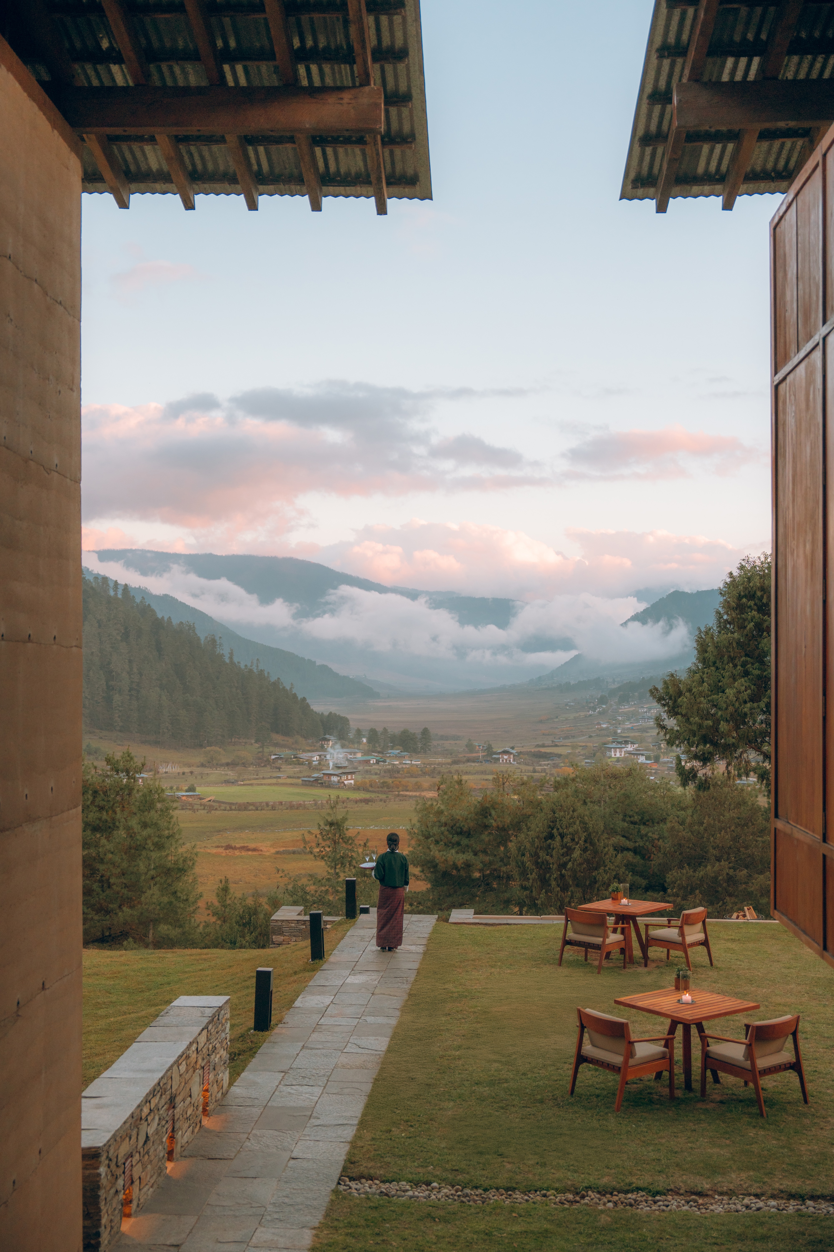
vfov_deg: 49.6
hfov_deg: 34.2
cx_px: 417
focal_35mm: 39
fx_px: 1355
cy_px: 626
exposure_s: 1/640
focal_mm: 39
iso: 400
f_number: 2.8
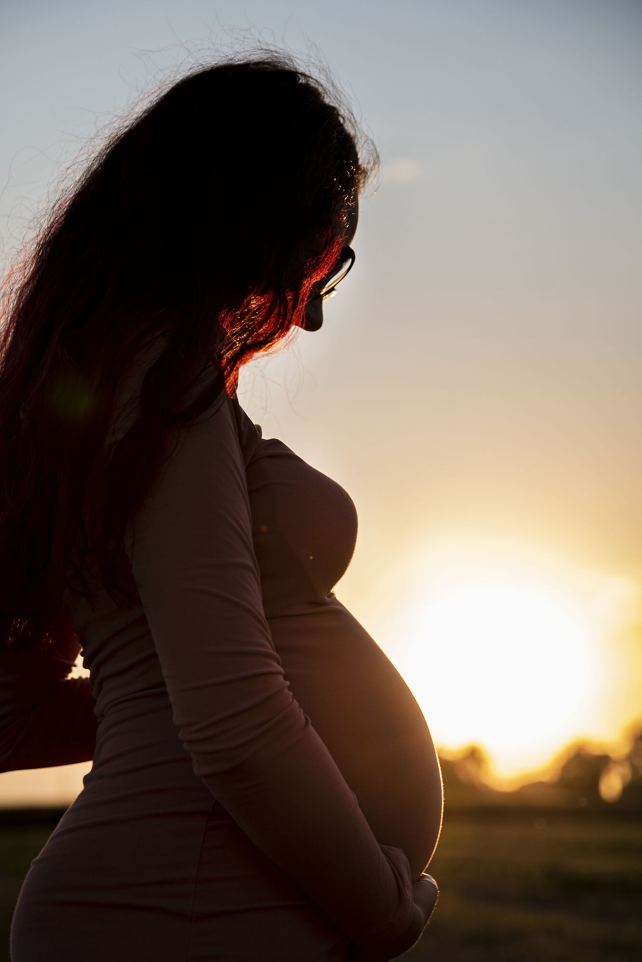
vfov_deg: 24.7
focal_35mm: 82
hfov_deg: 16.7
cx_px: 282
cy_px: 518
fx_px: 2192
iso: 100
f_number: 4
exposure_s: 1/500
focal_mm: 68
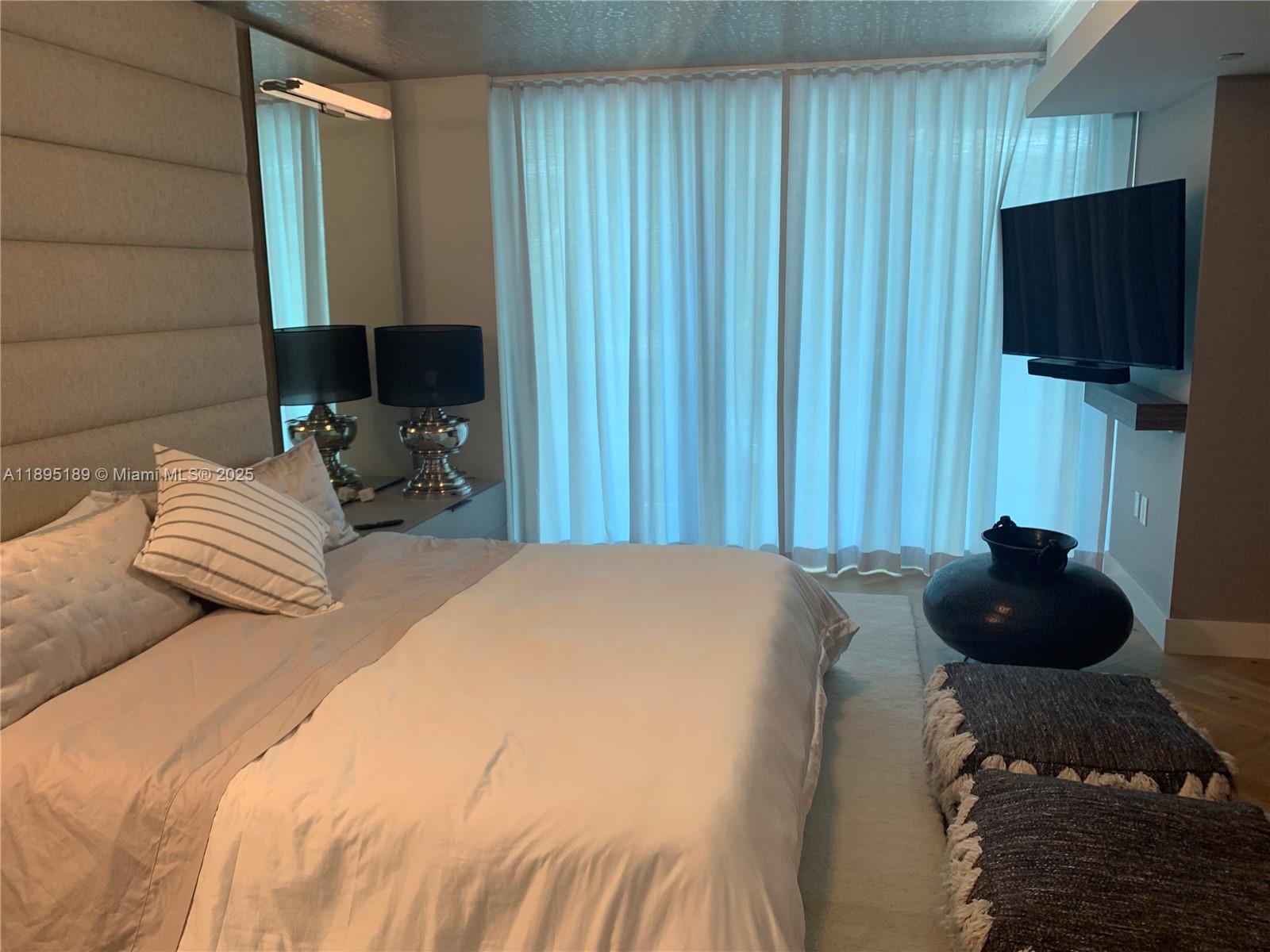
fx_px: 954
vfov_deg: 53.1
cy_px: 476
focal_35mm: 26
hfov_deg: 67.3
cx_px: 635
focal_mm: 4.25
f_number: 1.8
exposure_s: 1/60
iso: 50
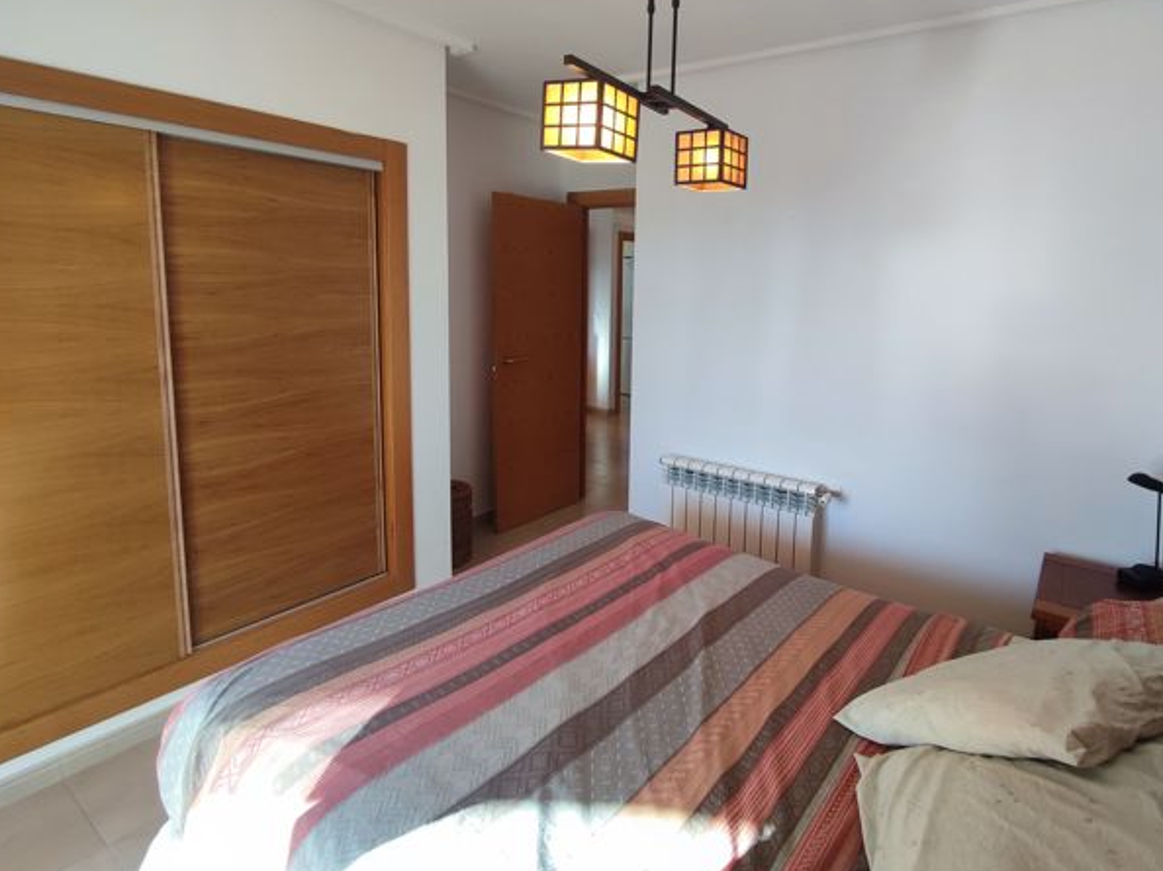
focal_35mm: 19
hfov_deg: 84.1
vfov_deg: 68.2
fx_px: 638
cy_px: 365
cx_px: 671
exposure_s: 1/100
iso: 77
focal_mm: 1.65
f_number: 2.2
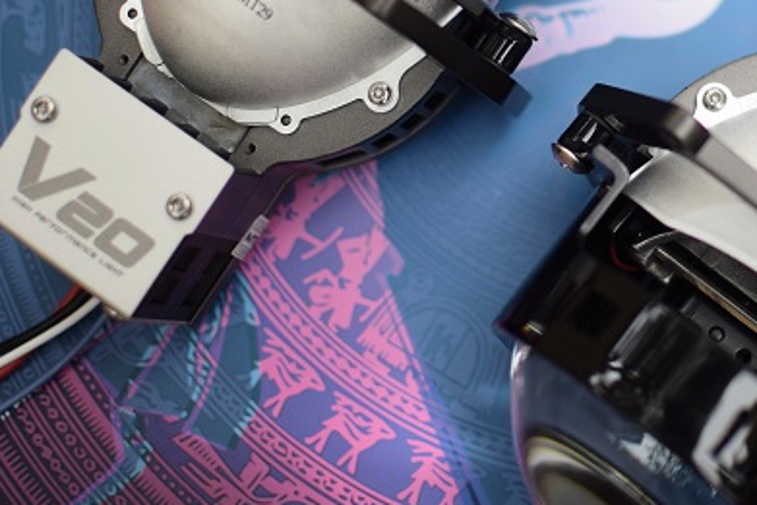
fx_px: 1975
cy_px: 79
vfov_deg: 14.5
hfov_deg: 21.4
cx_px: 604
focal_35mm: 94
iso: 250
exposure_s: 1/200
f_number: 1.8
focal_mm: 35
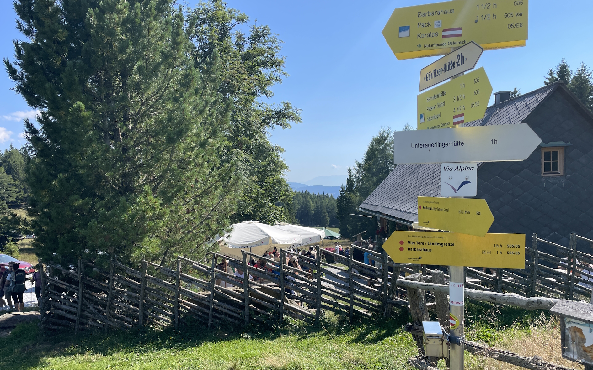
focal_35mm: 28
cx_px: 296
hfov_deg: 66.5
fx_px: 452
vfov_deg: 44.4
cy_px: 211
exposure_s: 1/2882
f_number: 1.6
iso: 32
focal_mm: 4.2
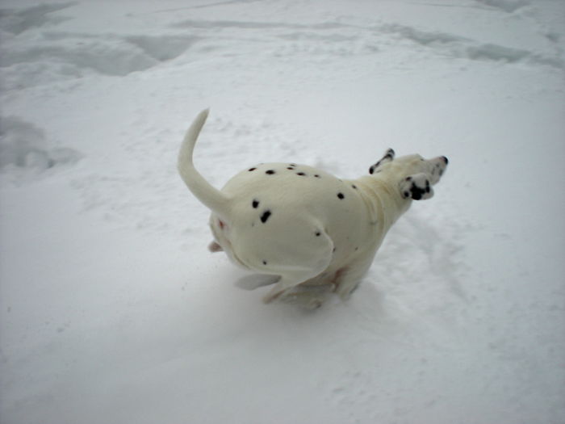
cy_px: 212
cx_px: 282
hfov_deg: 49.0
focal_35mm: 38
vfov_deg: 37.7
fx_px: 620
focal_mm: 6.3
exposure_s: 1/339
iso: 64
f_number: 3.1
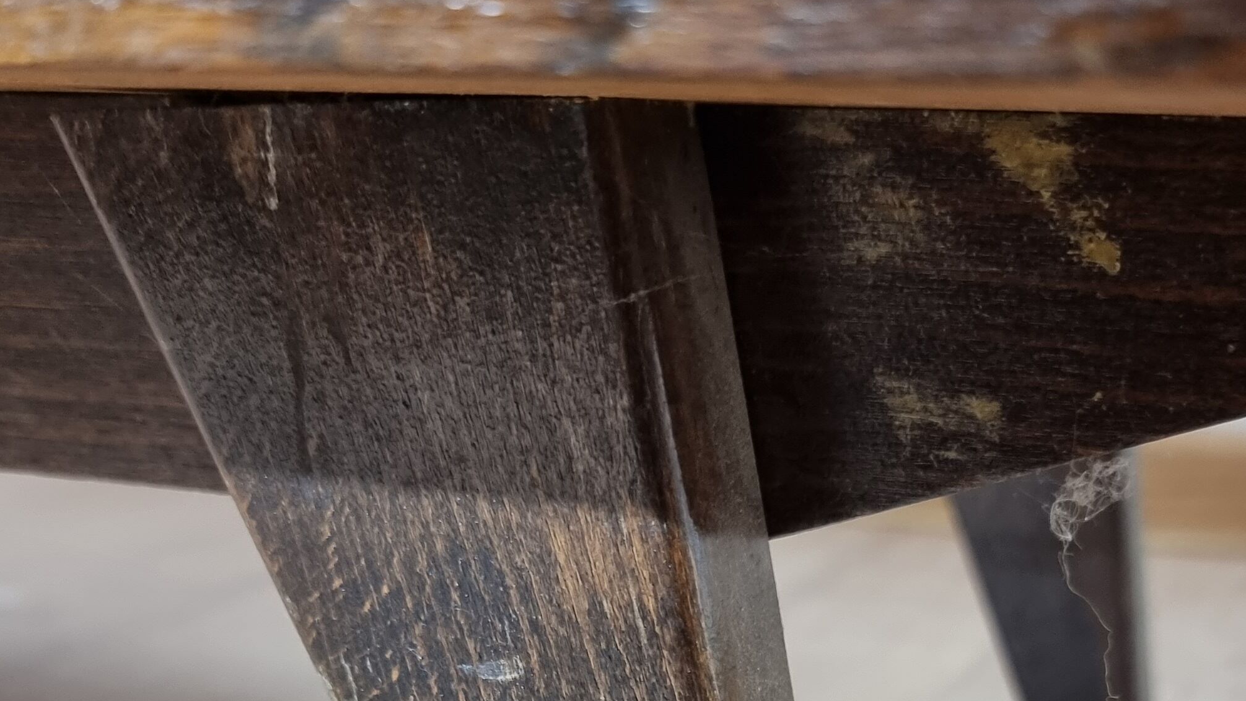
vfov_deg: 21.2
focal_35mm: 52
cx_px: 740
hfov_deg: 39.7
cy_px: 875
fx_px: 1718
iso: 250
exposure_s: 1/50
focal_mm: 6.7
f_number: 1.8
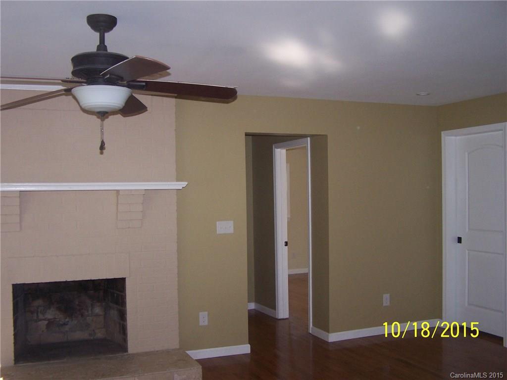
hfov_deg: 49.0
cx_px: 254
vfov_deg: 37.7
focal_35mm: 38
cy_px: 190
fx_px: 557
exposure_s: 1/60
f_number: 2.8
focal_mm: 6.3
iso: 140
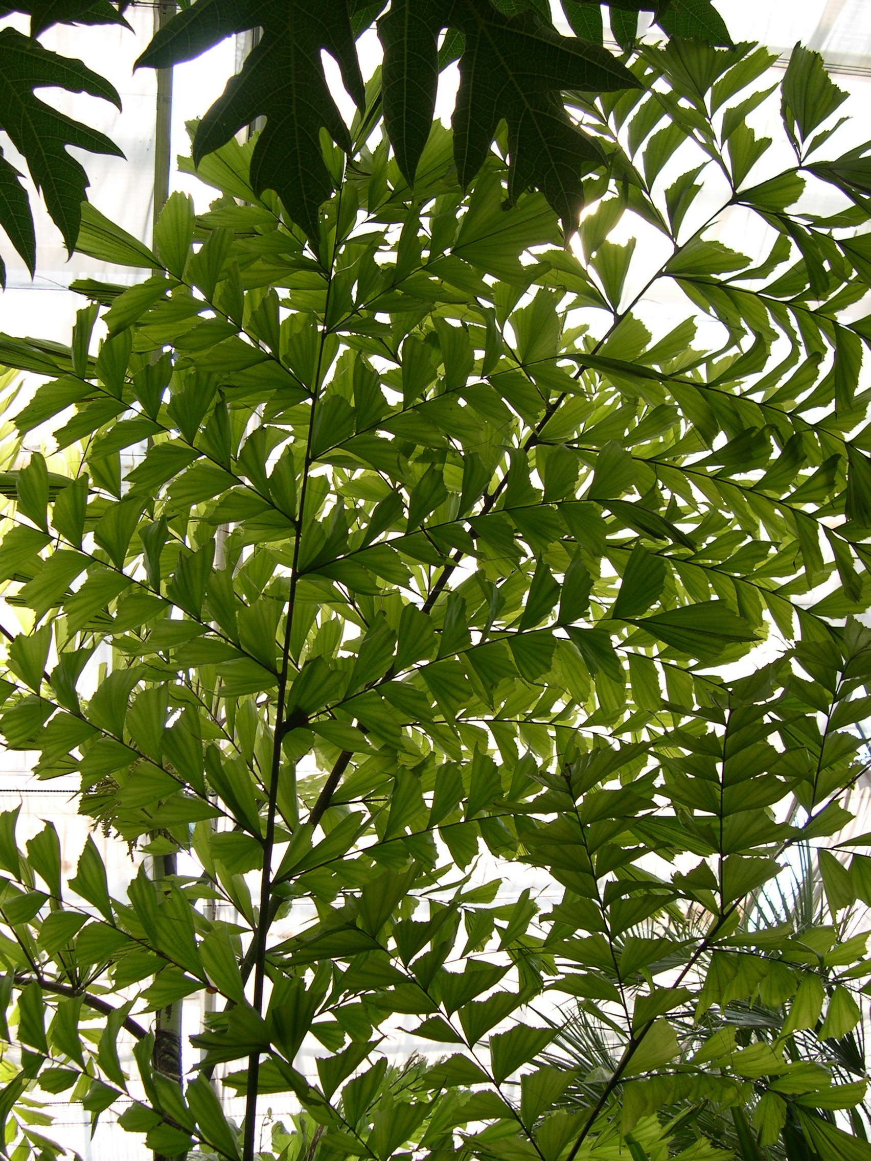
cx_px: 436
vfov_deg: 49.0
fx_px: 1275
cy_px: 580
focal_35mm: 38
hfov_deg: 37.7
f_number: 2.8
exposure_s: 1/297
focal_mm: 8
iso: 100
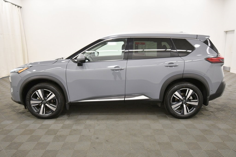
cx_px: 118
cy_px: 78
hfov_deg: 67.4
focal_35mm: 27
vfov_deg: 47.9
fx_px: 177
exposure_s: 1/125
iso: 1100
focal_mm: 18
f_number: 5.3
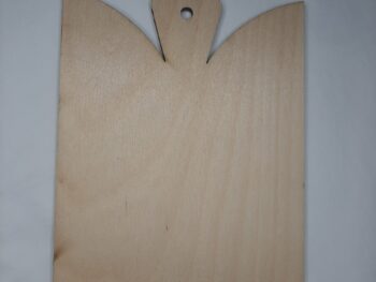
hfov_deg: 67.3
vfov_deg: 53.1
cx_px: 188
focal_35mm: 26
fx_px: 283
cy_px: 141
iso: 40
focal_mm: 3.93
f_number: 1.7
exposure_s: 1/150
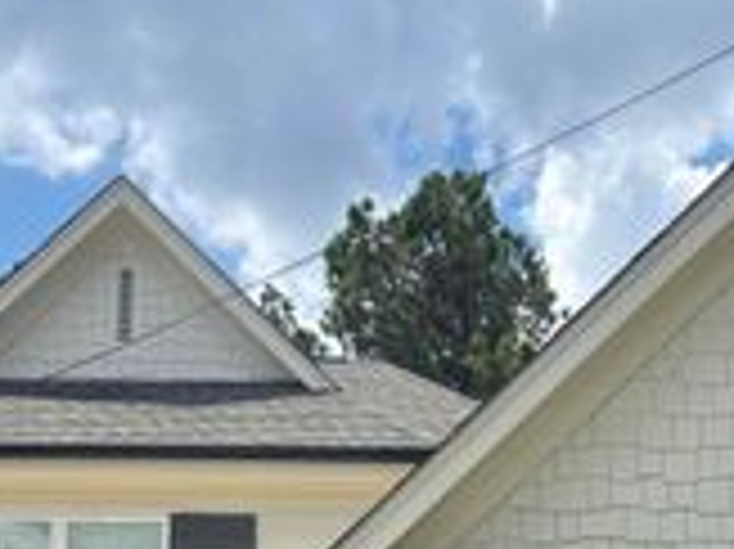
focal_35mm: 80
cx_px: 527
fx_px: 1695
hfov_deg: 24.2
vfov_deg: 16.8
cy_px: 803
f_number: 1.6
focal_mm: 5.96
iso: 50
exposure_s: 1/2933
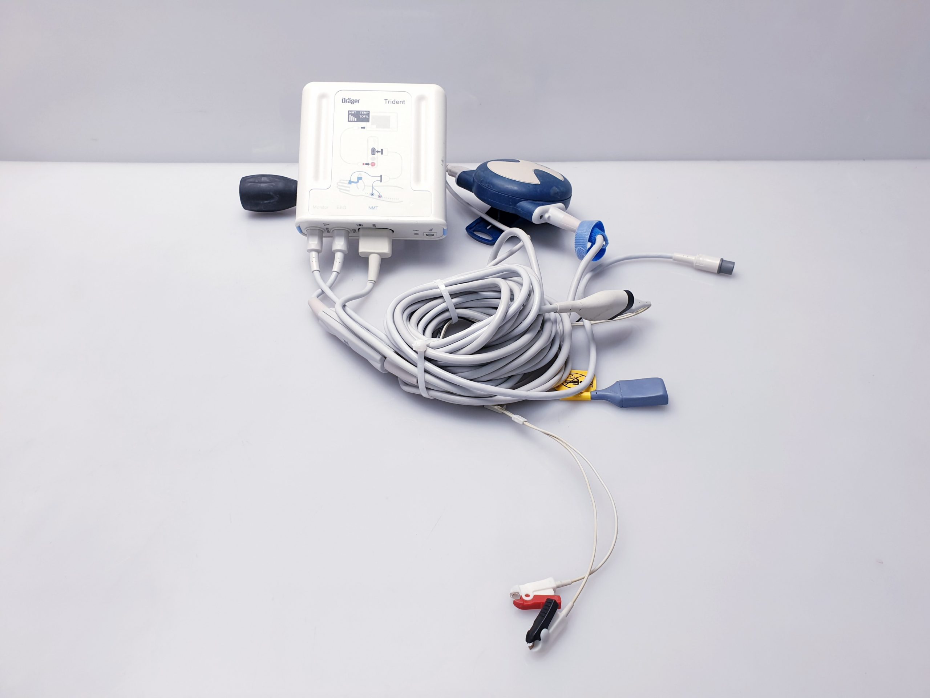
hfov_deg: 67.3
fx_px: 699
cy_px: 349
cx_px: 465
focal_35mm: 26
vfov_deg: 53.1
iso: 50
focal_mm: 4.3
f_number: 2.4
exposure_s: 1/50
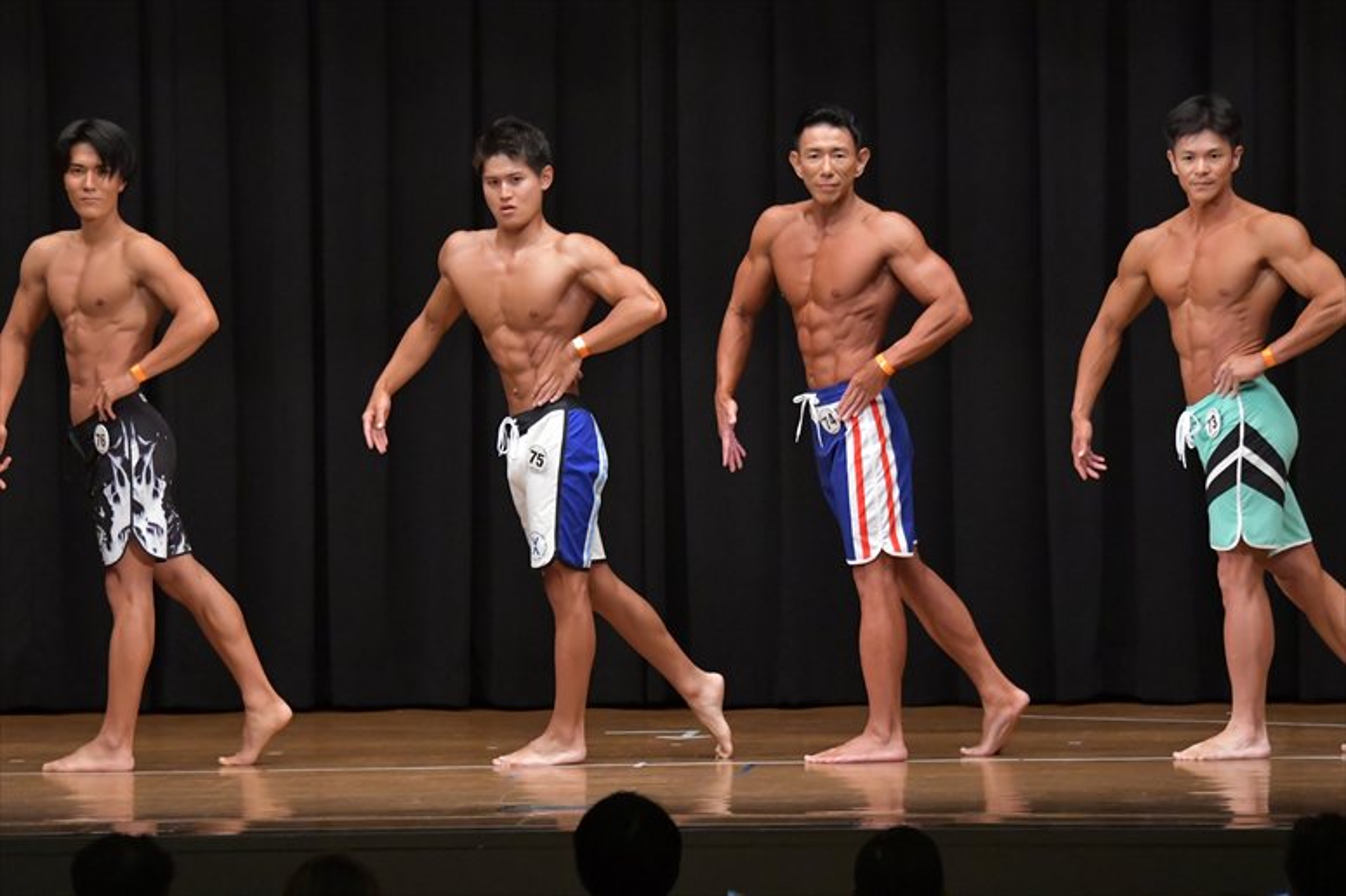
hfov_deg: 10.2
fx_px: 7549
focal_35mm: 202
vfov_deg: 6.8
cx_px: 673
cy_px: 448
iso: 6400
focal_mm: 135
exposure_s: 1/400
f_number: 5.6
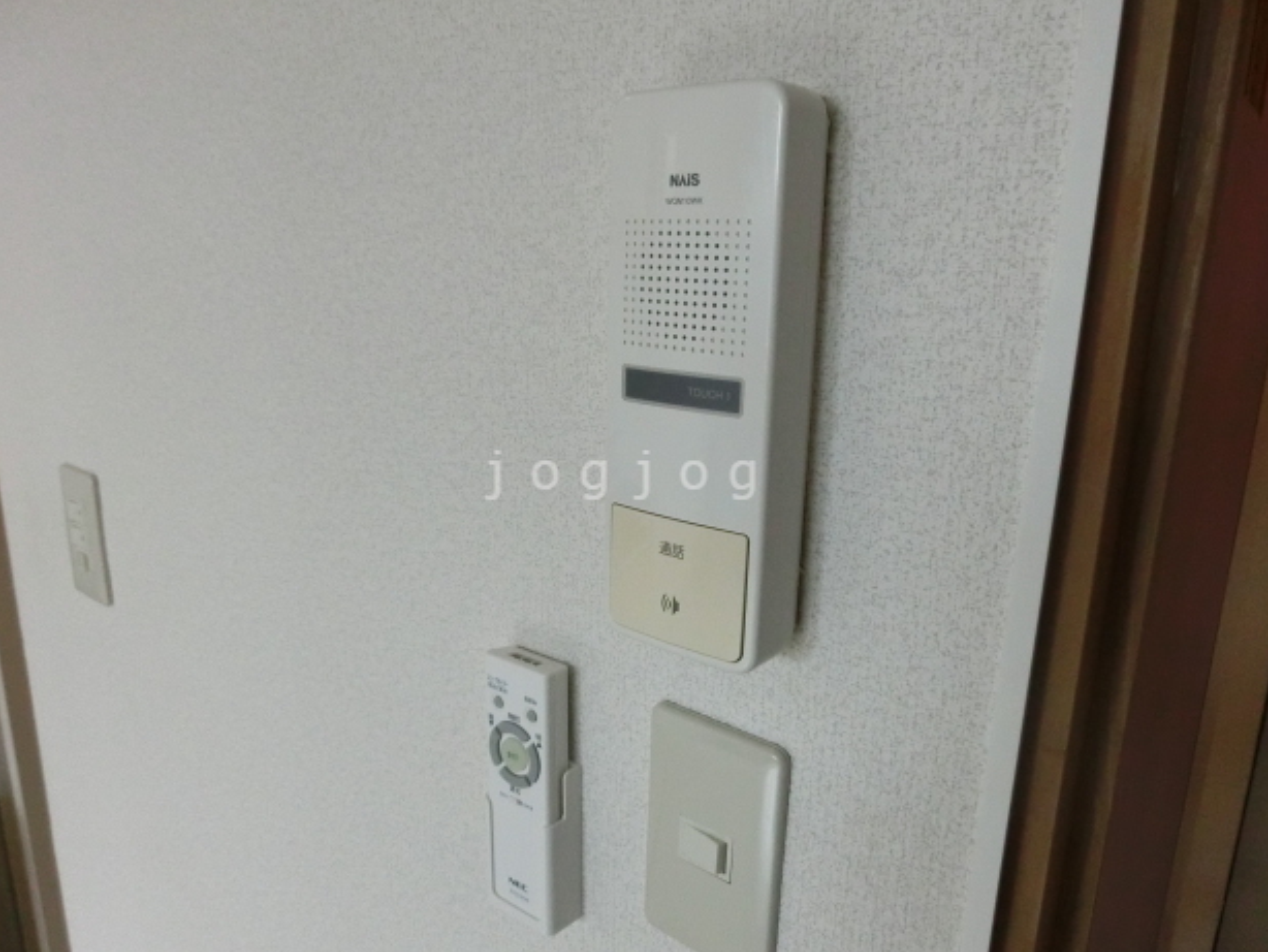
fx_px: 916
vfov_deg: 54.9
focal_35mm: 25
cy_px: 475
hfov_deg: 69.4
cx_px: 626
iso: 800
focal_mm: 4.24
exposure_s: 1/500
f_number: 3
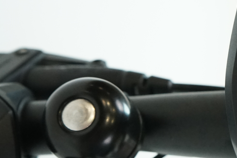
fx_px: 810
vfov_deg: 11.1
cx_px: 334
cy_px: 96
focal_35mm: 123
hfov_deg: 15.6
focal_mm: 40
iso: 2500
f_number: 6.3
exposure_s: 1/200
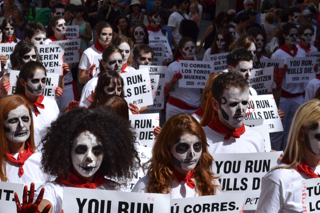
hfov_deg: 19.0
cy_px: 131
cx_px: 77
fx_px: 949
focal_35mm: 107
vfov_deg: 12.8
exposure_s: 1/200
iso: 100
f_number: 11
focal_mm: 45
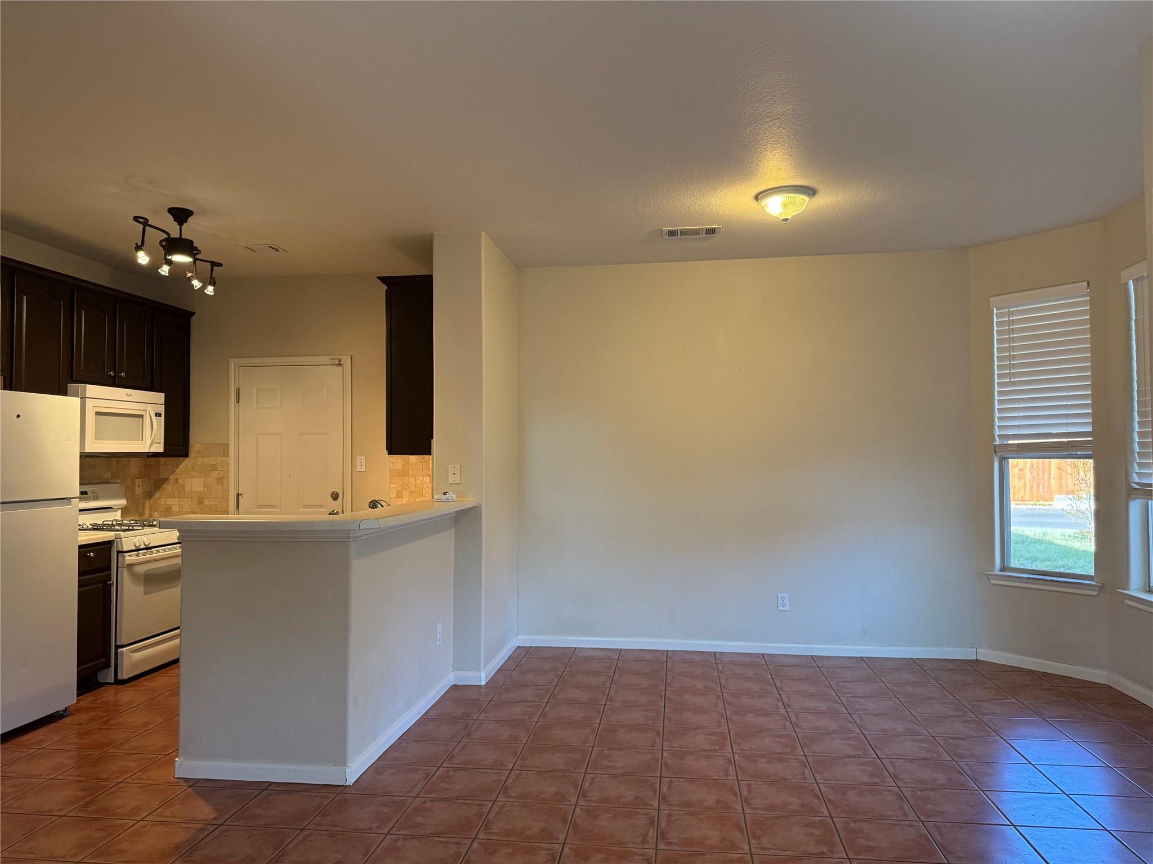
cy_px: 432
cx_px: 576
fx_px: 799
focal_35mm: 24
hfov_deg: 71.6
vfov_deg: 56.8
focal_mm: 6.76
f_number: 1.78
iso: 320
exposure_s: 1/120
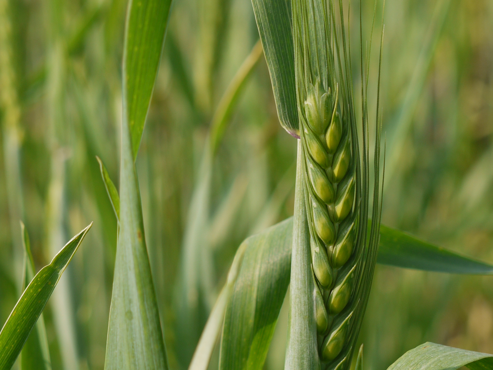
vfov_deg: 8.3
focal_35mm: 178
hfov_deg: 11.1
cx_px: 246
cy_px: 185
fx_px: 2535
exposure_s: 1/250
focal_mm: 45
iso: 100
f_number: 6.3
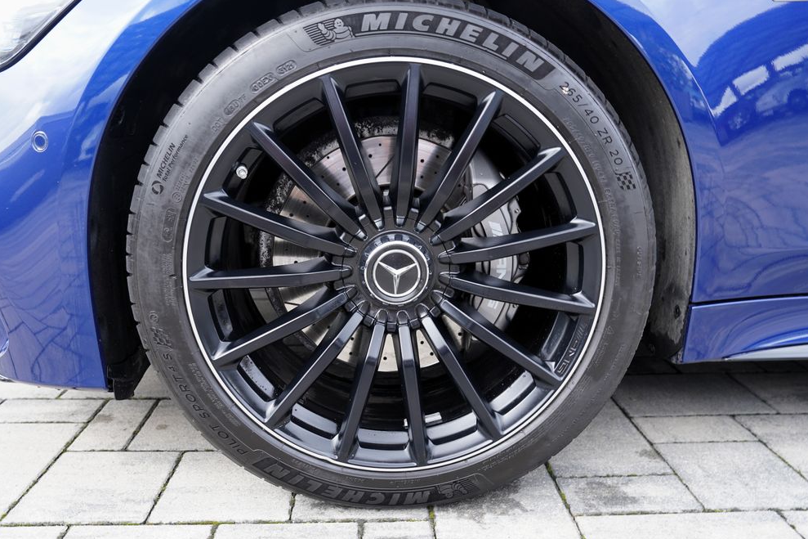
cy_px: 265
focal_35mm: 29
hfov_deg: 63.7
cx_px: 401
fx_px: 651
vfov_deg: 44.9
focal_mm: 28
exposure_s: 1/60
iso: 100
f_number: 4
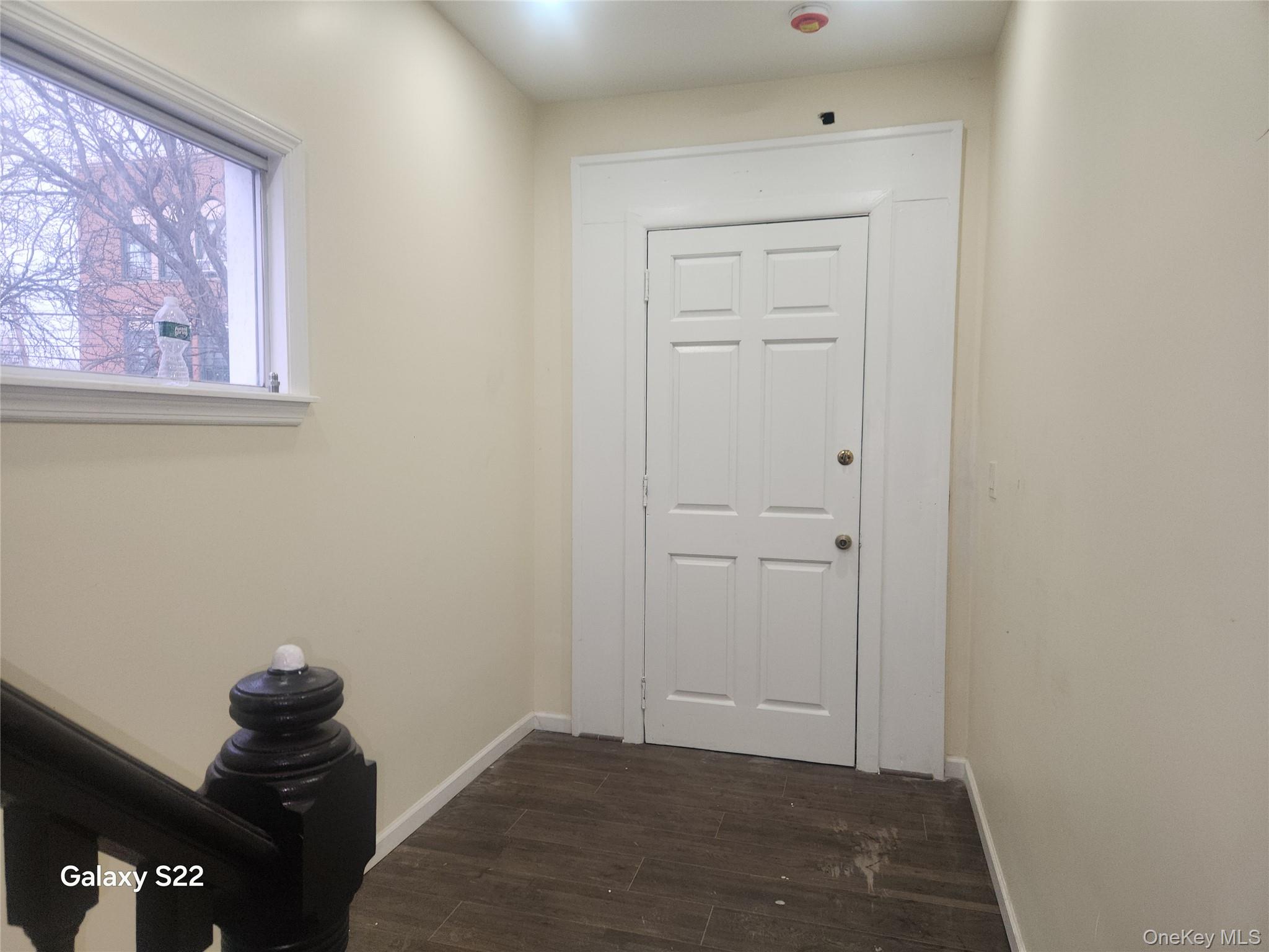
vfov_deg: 58.9
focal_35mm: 23
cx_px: 634
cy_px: 476
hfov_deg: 73.9
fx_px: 843
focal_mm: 5.4
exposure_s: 1/60
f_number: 1.8
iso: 50
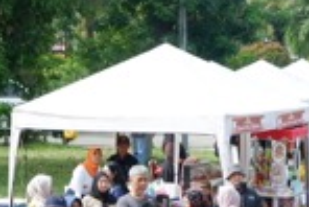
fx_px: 1632
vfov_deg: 7.1
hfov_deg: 10.8
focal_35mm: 190
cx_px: 129
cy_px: 375
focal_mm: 29.5
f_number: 5.6
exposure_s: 1/220
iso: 200
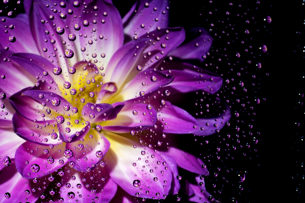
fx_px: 1194
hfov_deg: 14.5
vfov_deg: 9.7
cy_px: 116
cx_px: 105
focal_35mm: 141
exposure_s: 1/30
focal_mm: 70
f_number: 11
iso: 50
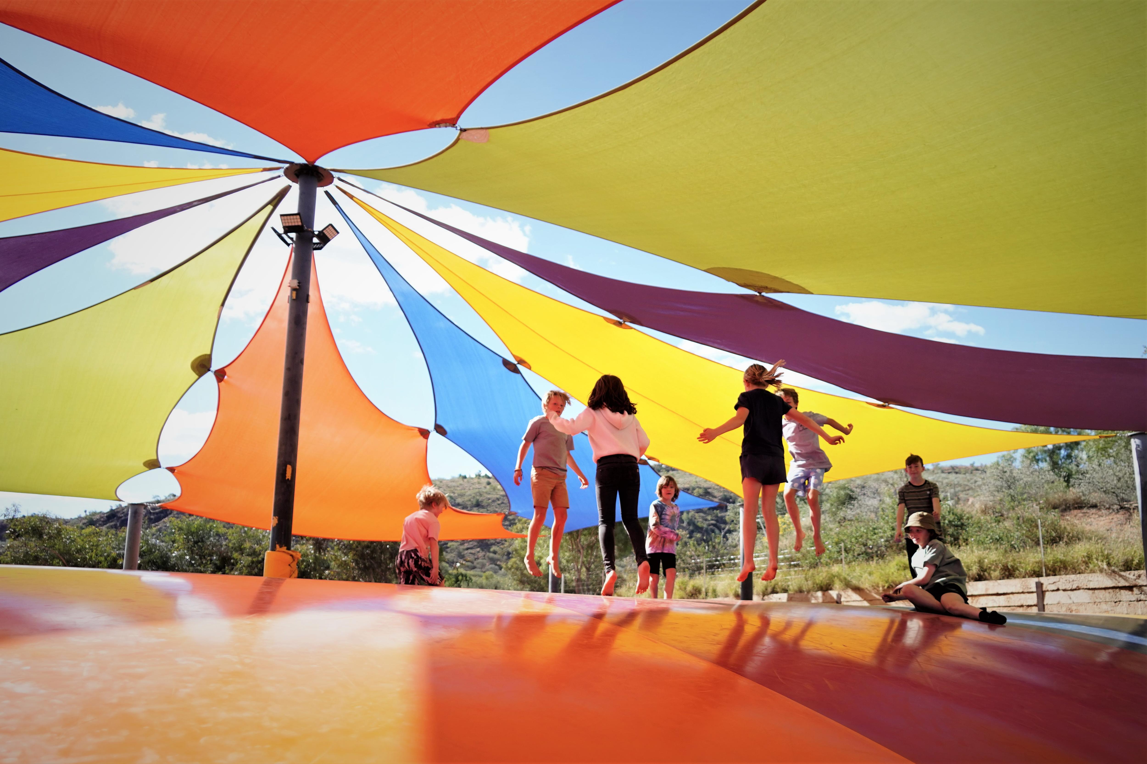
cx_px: 574
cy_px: 382
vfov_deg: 53.1
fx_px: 765
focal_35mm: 24
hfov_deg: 73.8
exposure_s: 1/4000
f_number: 3.5
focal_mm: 24
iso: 800
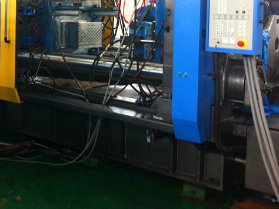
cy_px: 36
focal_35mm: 59
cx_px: 46
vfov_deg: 24.3
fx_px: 475
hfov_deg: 31.7
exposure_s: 1/15
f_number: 2.8
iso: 125
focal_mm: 3.85
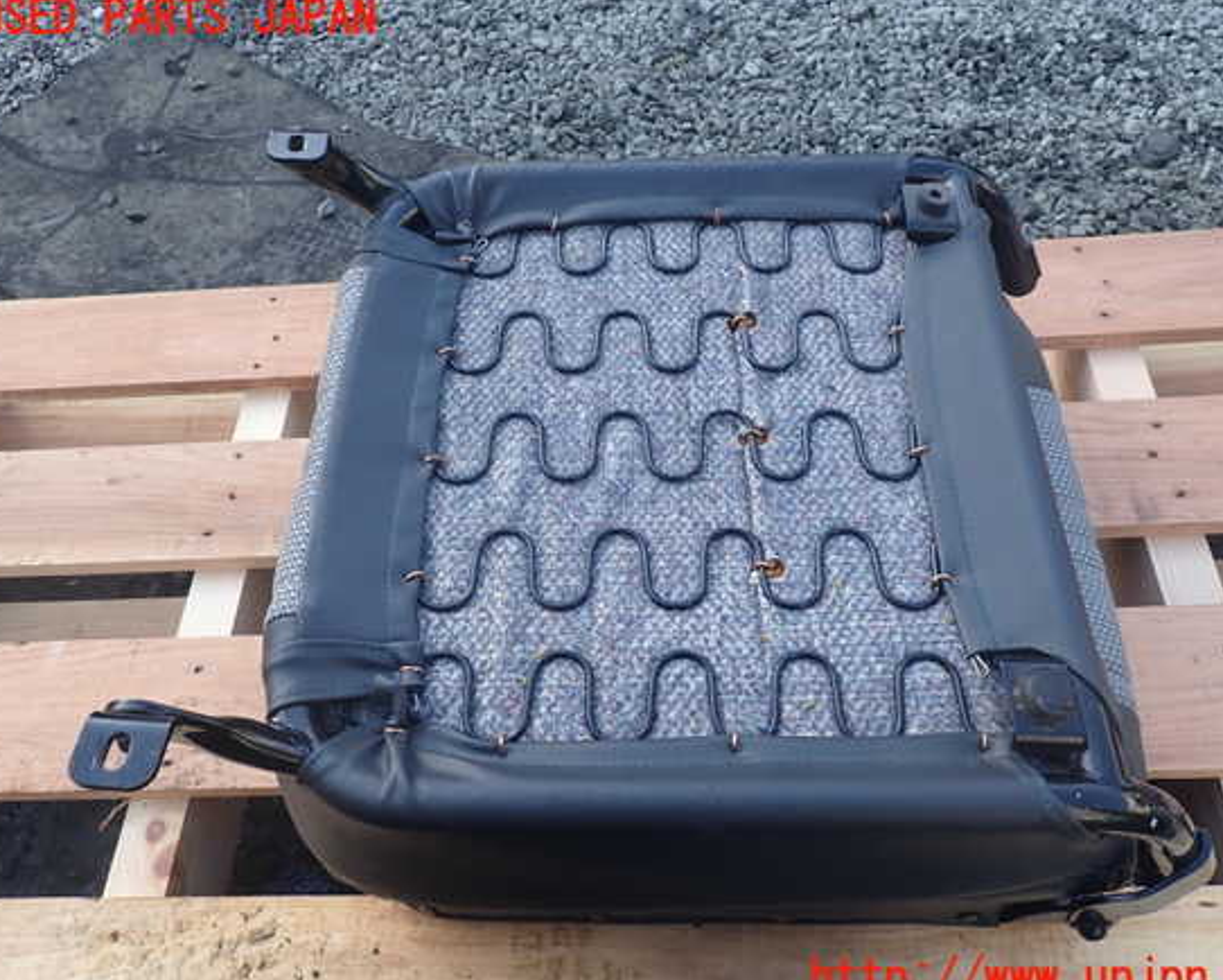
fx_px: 978
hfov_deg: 64.0
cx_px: 643
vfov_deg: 53.2
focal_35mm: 27
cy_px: 499
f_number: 2.8
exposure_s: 1/160
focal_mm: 4.5
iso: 100
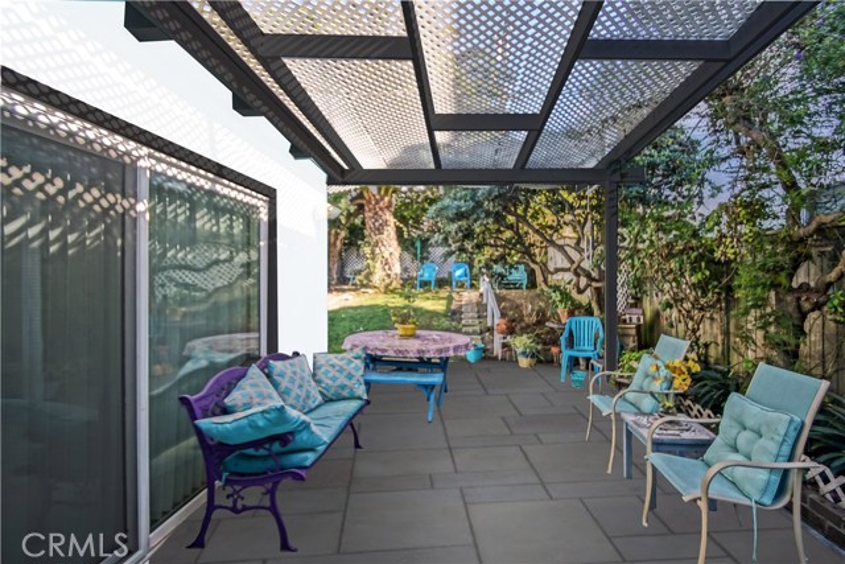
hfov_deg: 100.4
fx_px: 352
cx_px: 422
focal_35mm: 15
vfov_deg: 77.4
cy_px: 282
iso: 100
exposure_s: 1/60
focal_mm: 10
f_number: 3.5
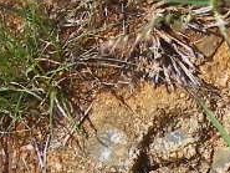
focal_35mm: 428
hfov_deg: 4.5
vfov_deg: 3.4
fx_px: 2846
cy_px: -378
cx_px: 516
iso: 64
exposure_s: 1/250
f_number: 5
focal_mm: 11.8
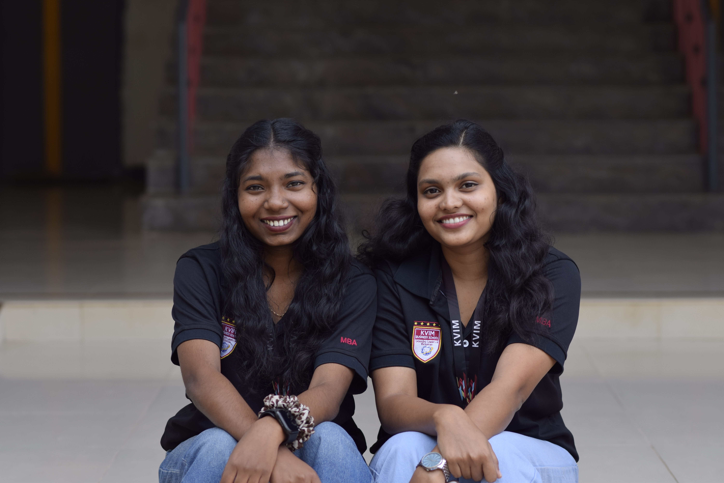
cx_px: 362
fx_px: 2564
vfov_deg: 10.8
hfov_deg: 16.1
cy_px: 242
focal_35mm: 128
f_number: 3.5
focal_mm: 85
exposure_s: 1/800
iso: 100
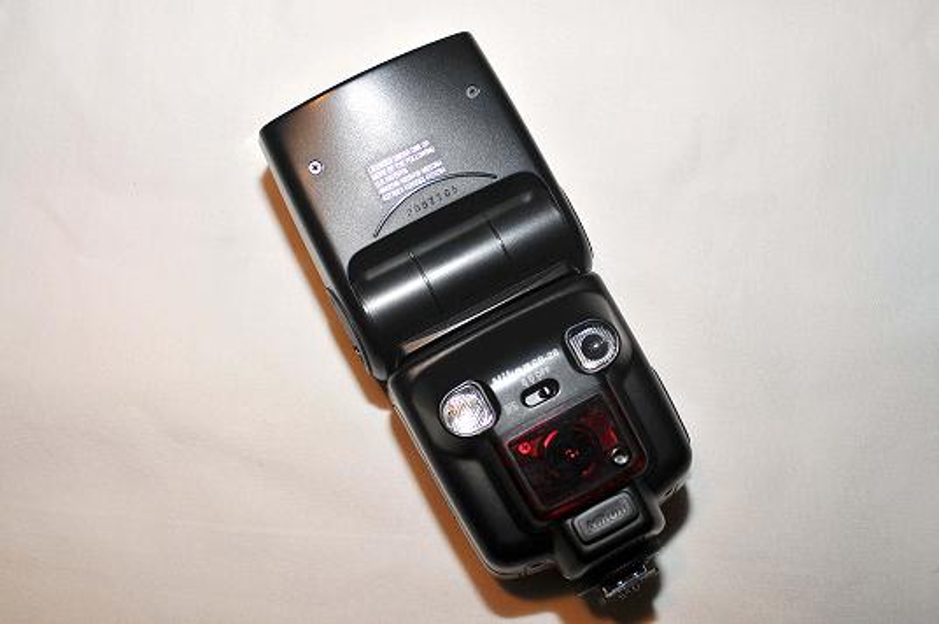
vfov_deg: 31.8
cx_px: 470
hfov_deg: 46.4
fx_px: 1094
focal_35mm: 42
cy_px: 312
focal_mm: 28
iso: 200
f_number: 5
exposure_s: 1/60
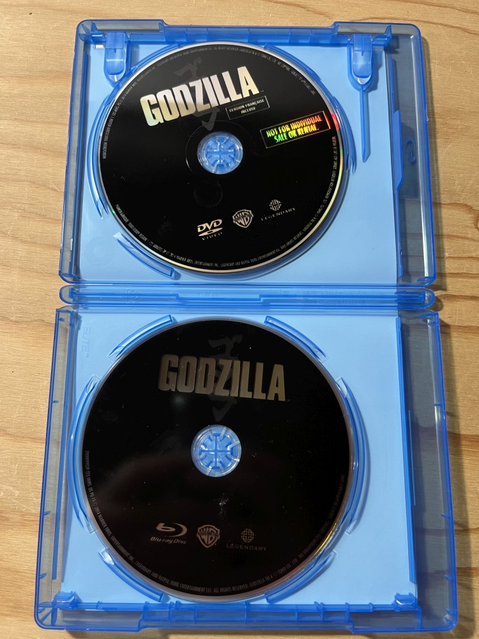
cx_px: 240
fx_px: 480
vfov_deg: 67.3
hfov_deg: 53.1
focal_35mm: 26
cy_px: 320
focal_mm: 5.1
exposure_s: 1/60
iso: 160
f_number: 1.6
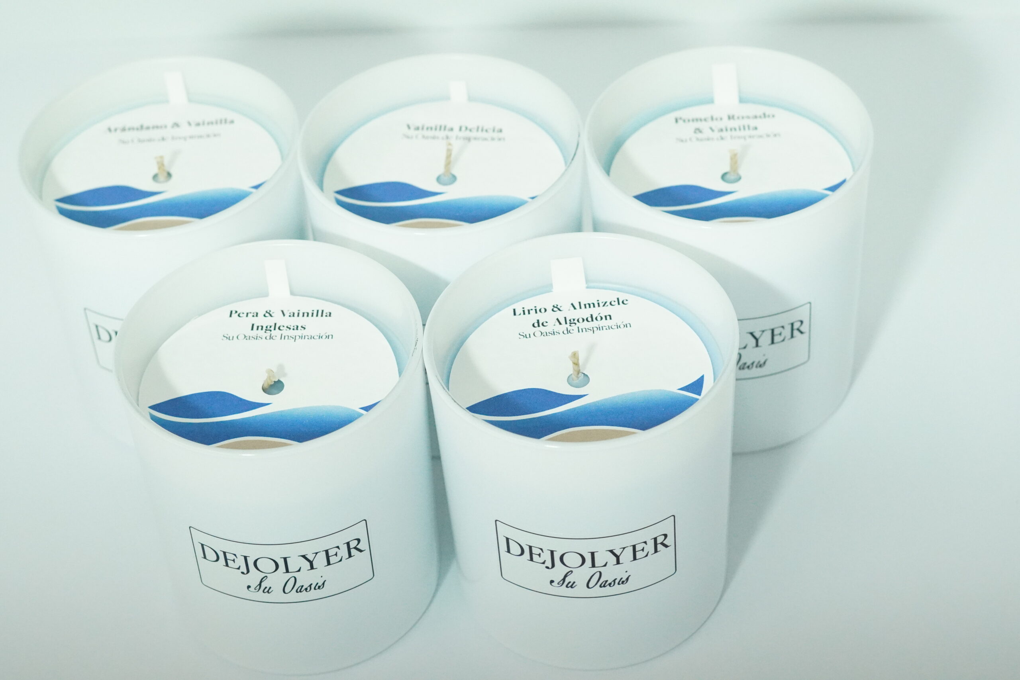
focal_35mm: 75
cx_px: 510
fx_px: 2125
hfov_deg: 27.0
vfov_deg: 18.2
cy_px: 340
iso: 5000
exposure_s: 1/1500
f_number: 5.6
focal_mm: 50
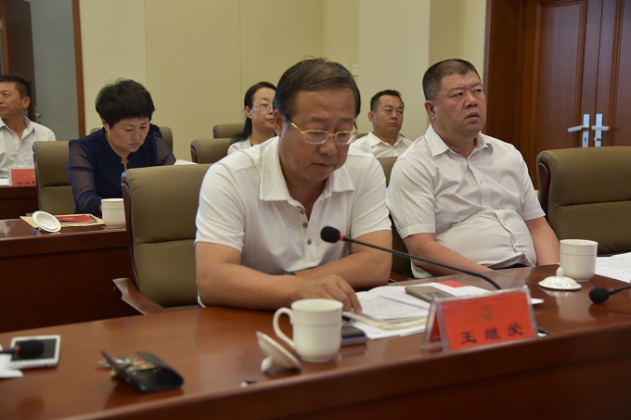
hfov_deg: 38.2
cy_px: 210
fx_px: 911
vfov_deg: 26.0
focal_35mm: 52
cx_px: 316
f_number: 4
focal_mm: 52
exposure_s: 1/60
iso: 450
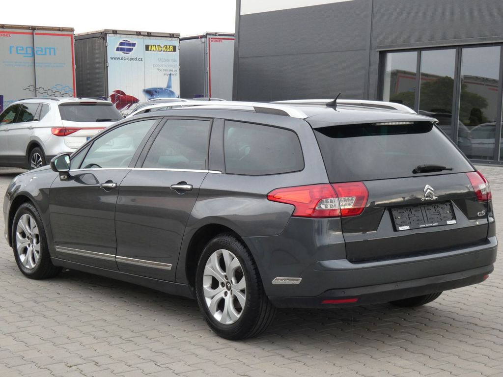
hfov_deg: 29.4
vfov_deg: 22.3
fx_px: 959
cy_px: 188
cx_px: 252
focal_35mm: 66
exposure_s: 1/80
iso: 160
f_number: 5.6
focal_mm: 11.9
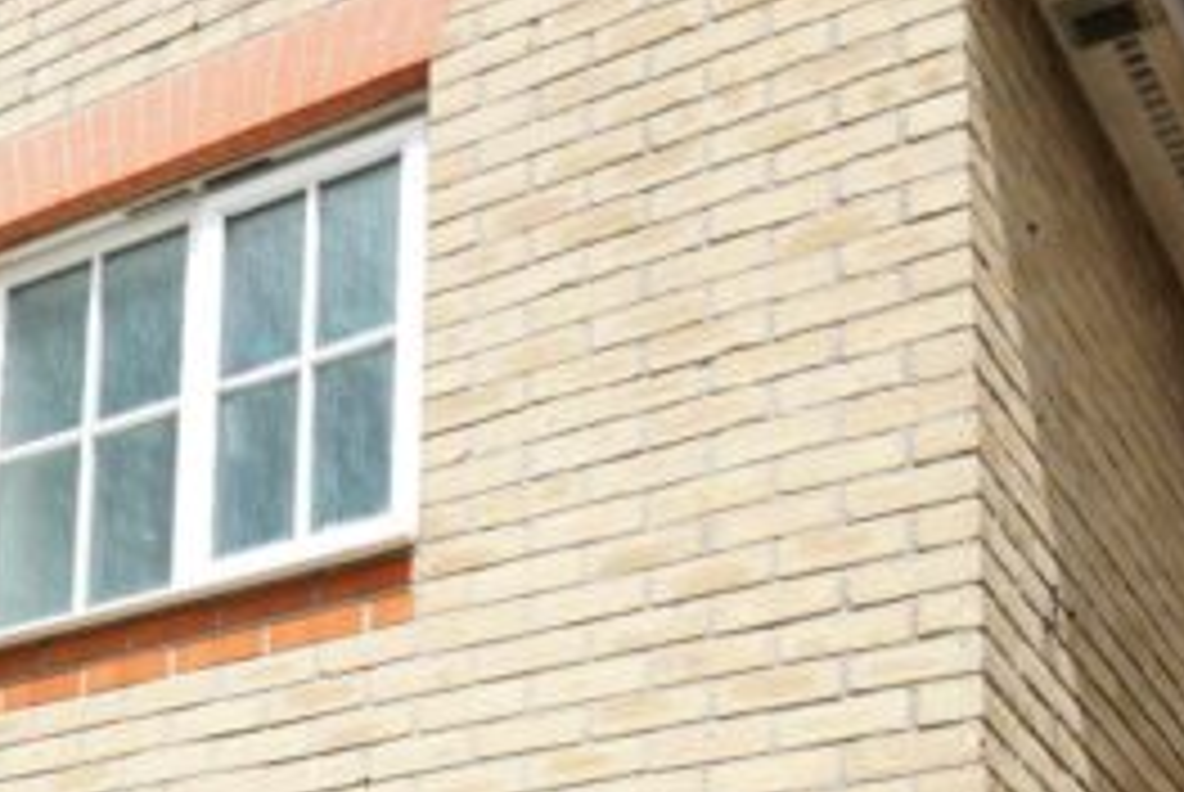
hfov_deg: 25.6
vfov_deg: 17.2
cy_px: 1118
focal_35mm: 73
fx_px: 2404
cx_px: -126
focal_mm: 16
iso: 400
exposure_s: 1/2000
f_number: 4
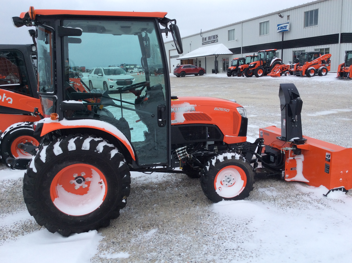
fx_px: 325
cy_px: 132
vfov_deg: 44.1
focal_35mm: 32
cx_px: 176
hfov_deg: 56.9
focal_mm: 3.3
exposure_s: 1/1192
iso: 32
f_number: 2.4
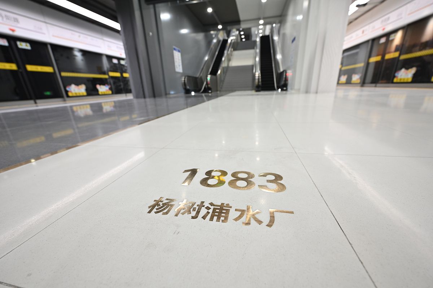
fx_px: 168
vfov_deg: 81.2
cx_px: 216
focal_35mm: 14
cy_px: 144
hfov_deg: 104.3
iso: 640
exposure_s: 1/80
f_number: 2.8
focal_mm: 14
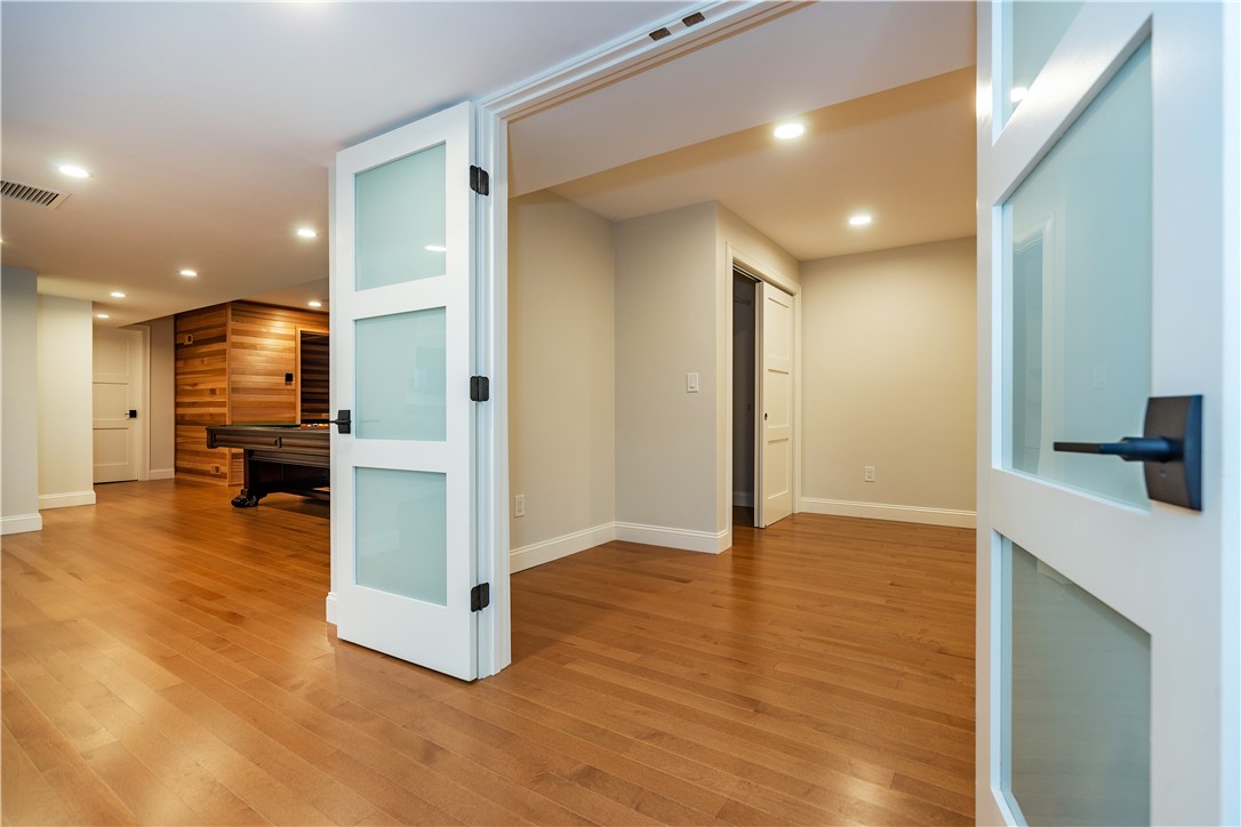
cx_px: 620
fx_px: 552
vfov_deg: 73.7
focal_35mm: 16
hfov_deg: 96.7
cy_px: 414
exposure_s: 1/4
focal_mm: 16
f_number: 6.3
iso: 100
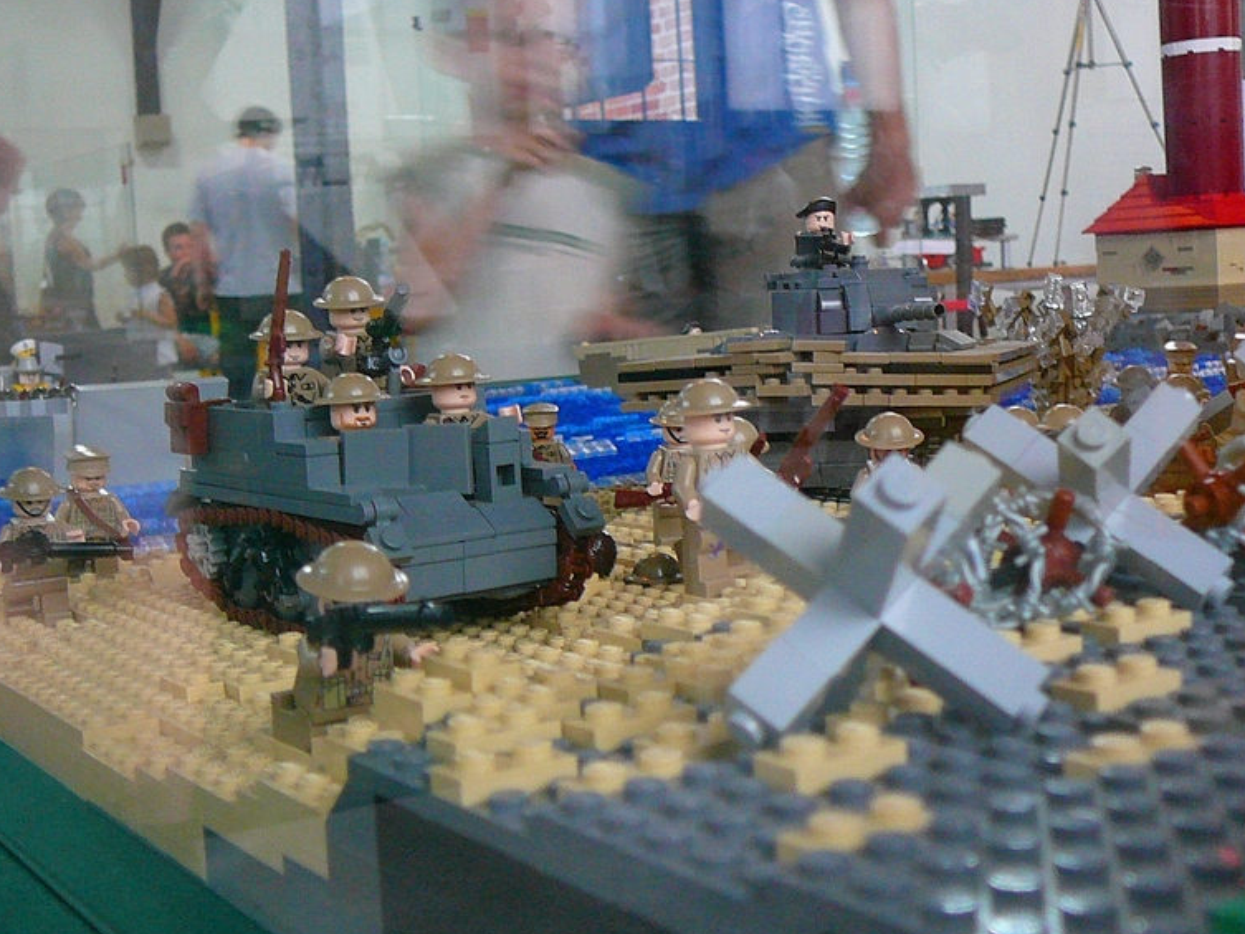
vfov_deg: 28.6
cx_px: 587
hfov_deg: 37.5
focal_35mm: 51
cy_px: 473
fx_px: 1835
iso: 200
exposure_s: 1/8
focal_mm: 5.6
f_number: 3
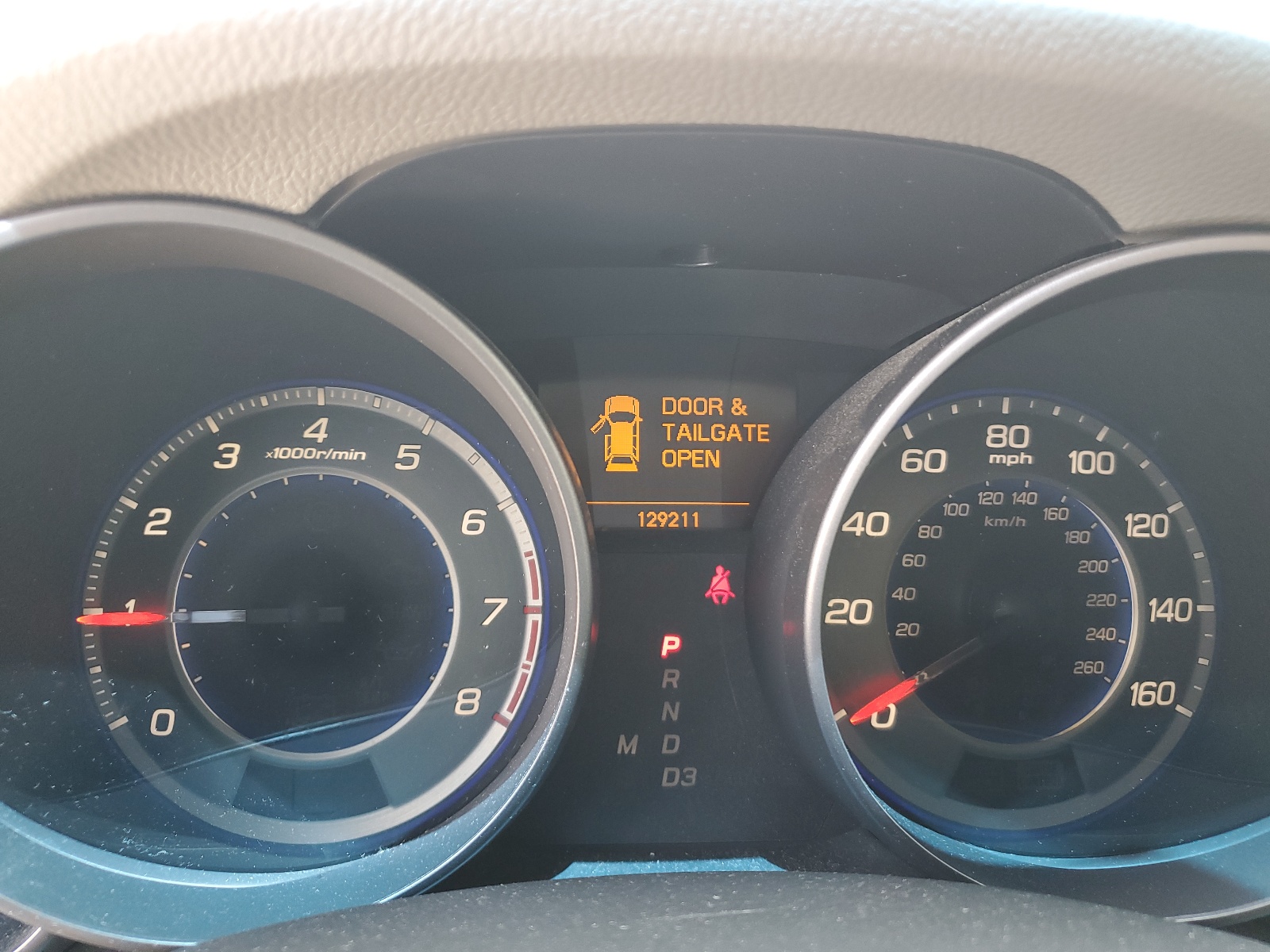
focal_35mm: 26
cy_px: 476
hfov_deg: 67.3
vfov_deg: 53.1
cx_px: 635
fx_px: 954
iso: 71
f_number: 1.5
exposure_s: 1/100
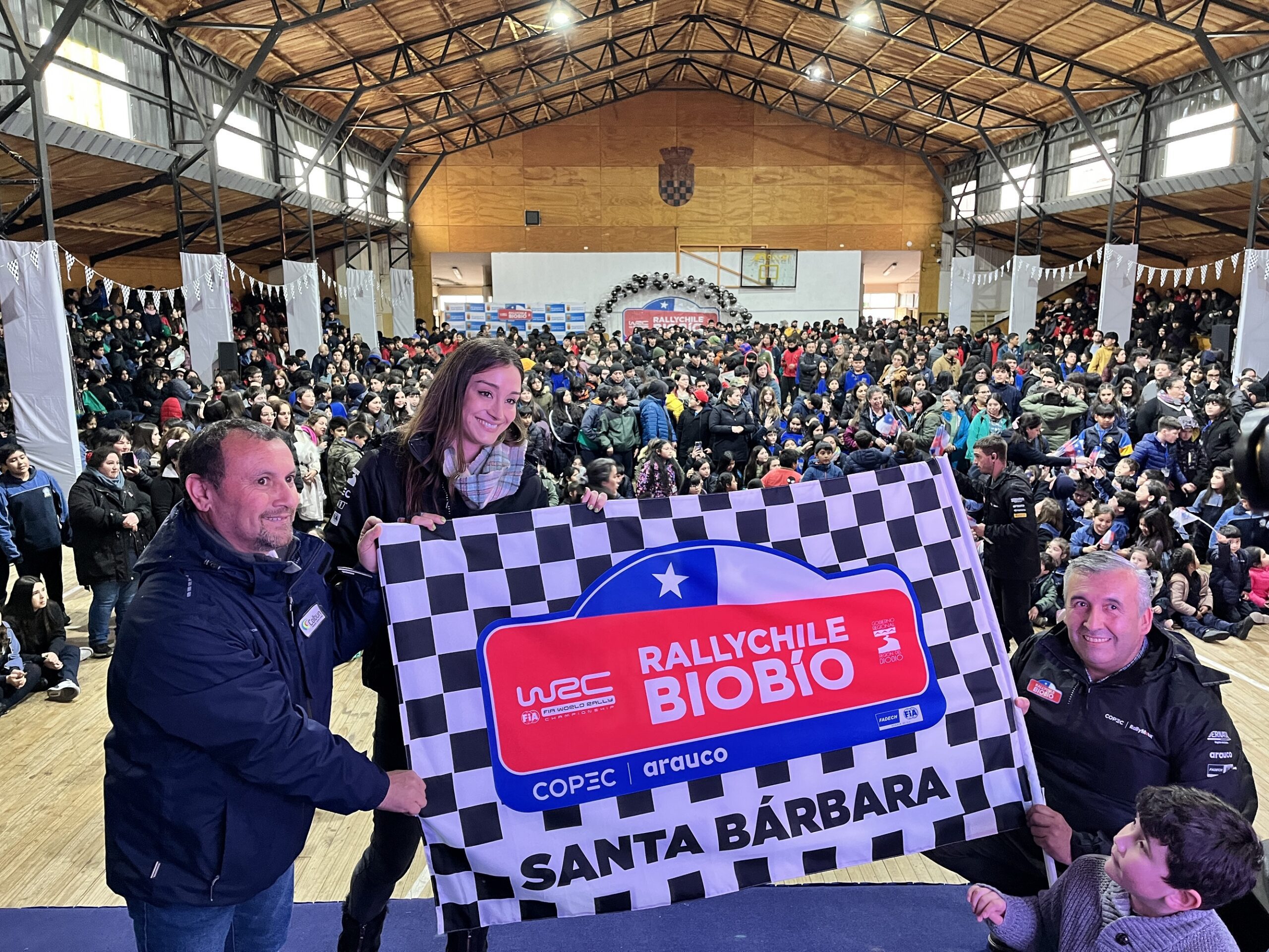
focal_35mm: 26
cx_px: 634
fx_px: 953
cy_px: 476
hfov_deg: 67.3
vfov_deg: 53.1
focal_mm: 5.1
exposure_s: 1/50
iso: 320
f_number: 1.6
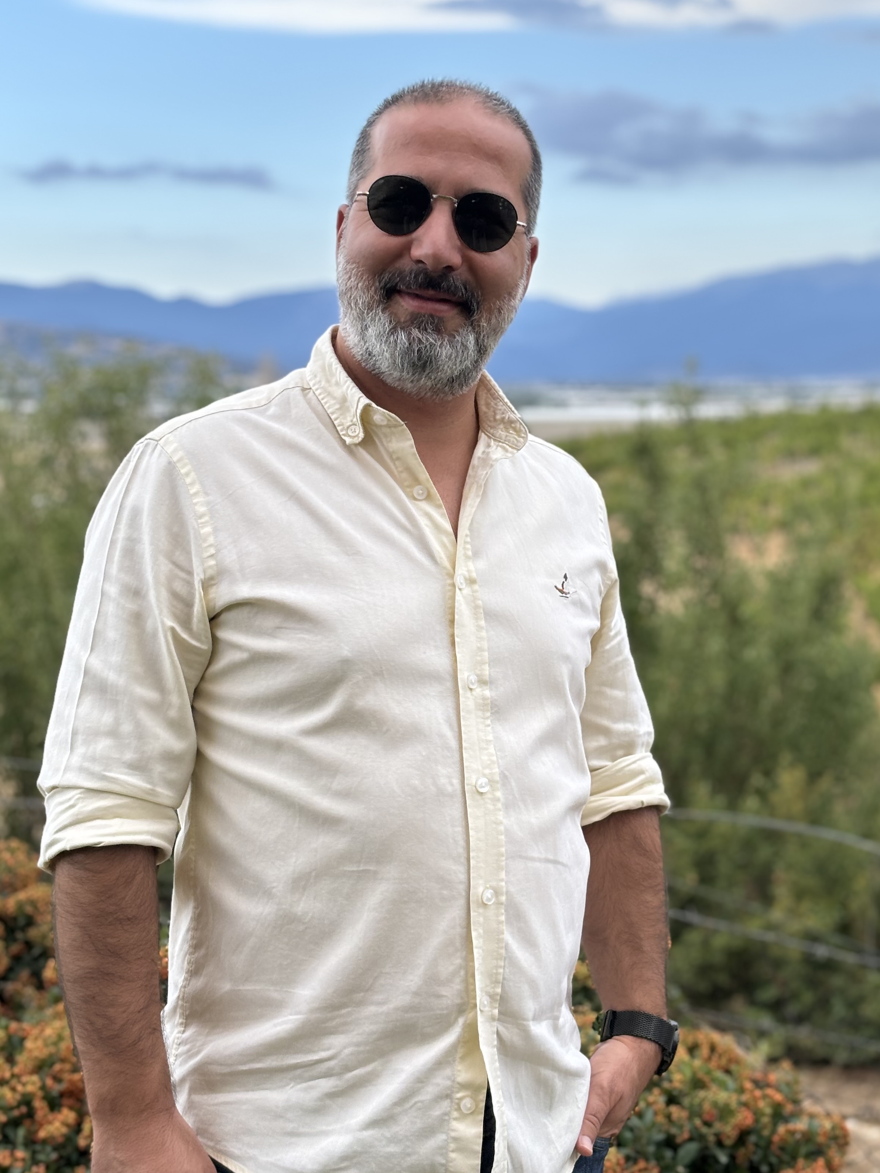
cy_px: 510
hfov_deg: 22.2
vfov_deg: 29.4
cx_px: 544
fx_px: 2237
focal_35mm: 66
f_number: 1.6
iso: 32
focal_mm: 5.96
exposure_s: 1/574
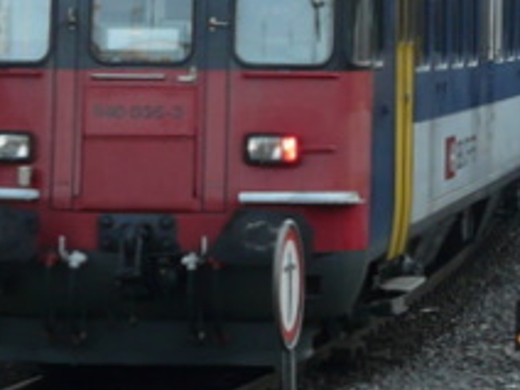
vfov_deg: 5.7
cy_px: 52
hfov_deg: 7.6
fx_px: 3891
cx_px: 491
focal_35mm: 259
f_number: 3.6
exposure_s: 1/125
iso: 100
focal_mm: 9
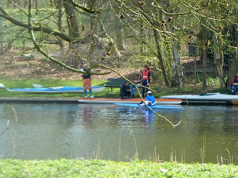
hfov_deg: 7.1
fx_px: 1910
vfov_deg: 5.3
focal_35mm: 278
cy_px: 0
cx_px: 231
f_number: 4.5
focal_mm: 22.5
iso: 80
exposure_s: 1/60
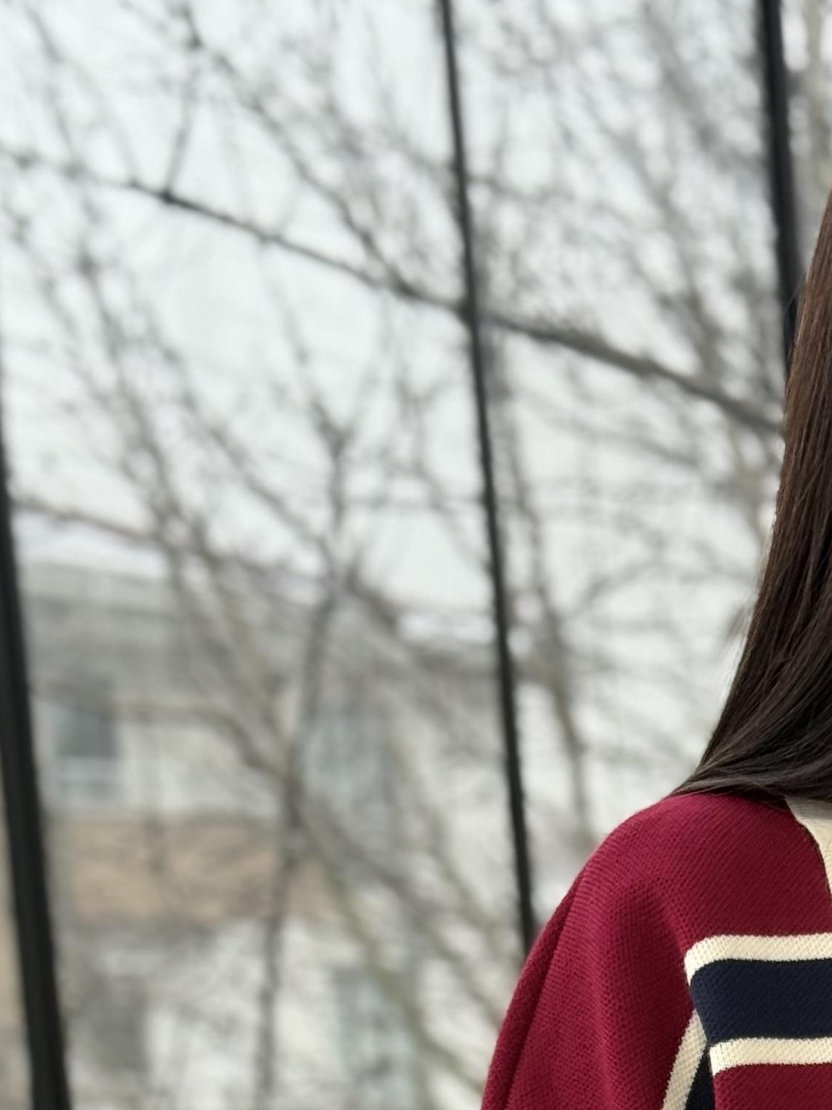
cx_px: 1095
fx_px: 4102
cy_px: 1370
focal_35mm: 128
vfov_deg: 14.8
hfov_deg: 11.3
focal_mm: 6.76
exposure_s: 1/107
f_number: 1.78
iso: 100
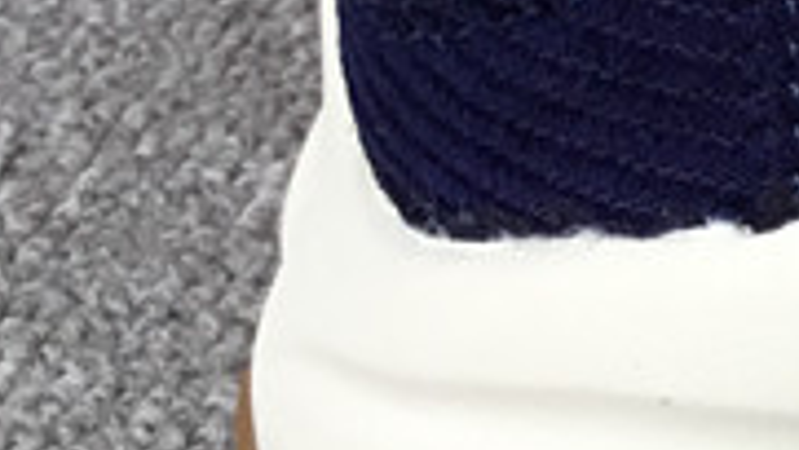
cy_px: -364
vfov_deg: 7.0
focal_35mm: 168
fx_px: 3561
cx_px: 1638
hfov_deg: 11.4
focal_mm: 3.3
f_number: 2.4
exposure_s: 1/100
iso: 25
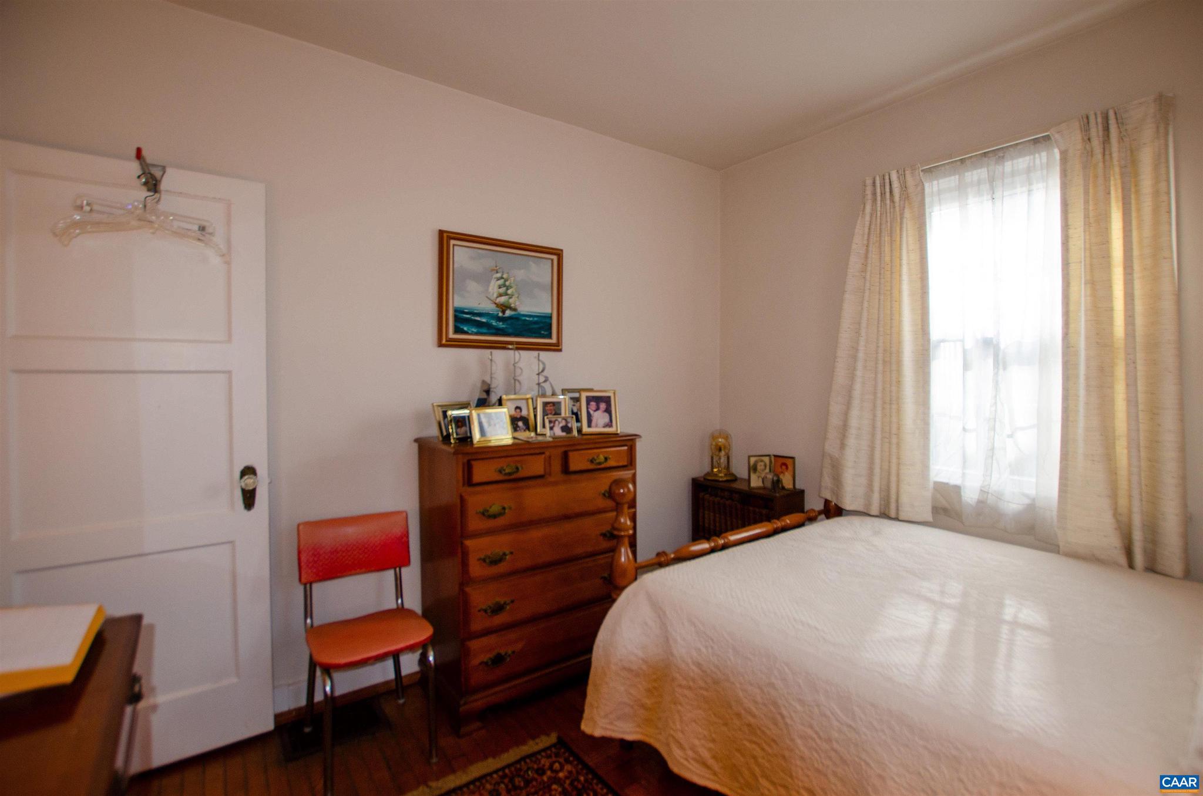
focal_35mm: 15
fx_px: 500
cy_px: 398
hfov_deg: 100.5
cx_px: 602
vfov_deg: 77.1
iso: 320
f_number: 3.5
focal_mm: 10
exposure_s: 1/125
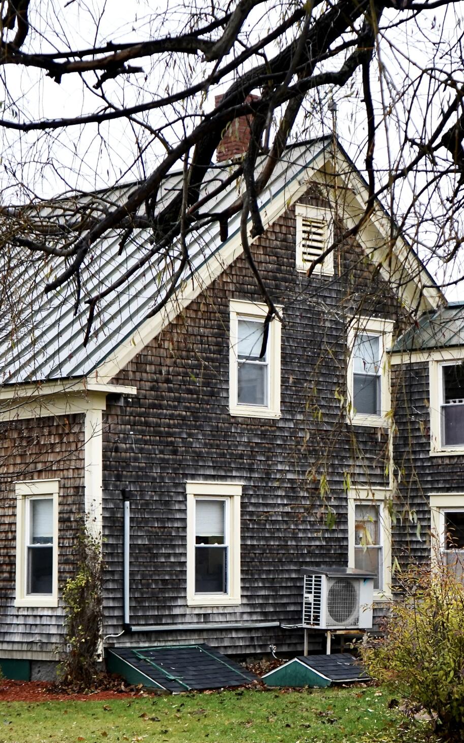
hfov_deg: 15.0
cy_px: 471
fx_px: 1740
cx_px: 405
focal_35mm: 86
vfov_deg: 24.0
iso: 800
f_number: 4.5
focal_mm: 41
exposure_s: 1/160
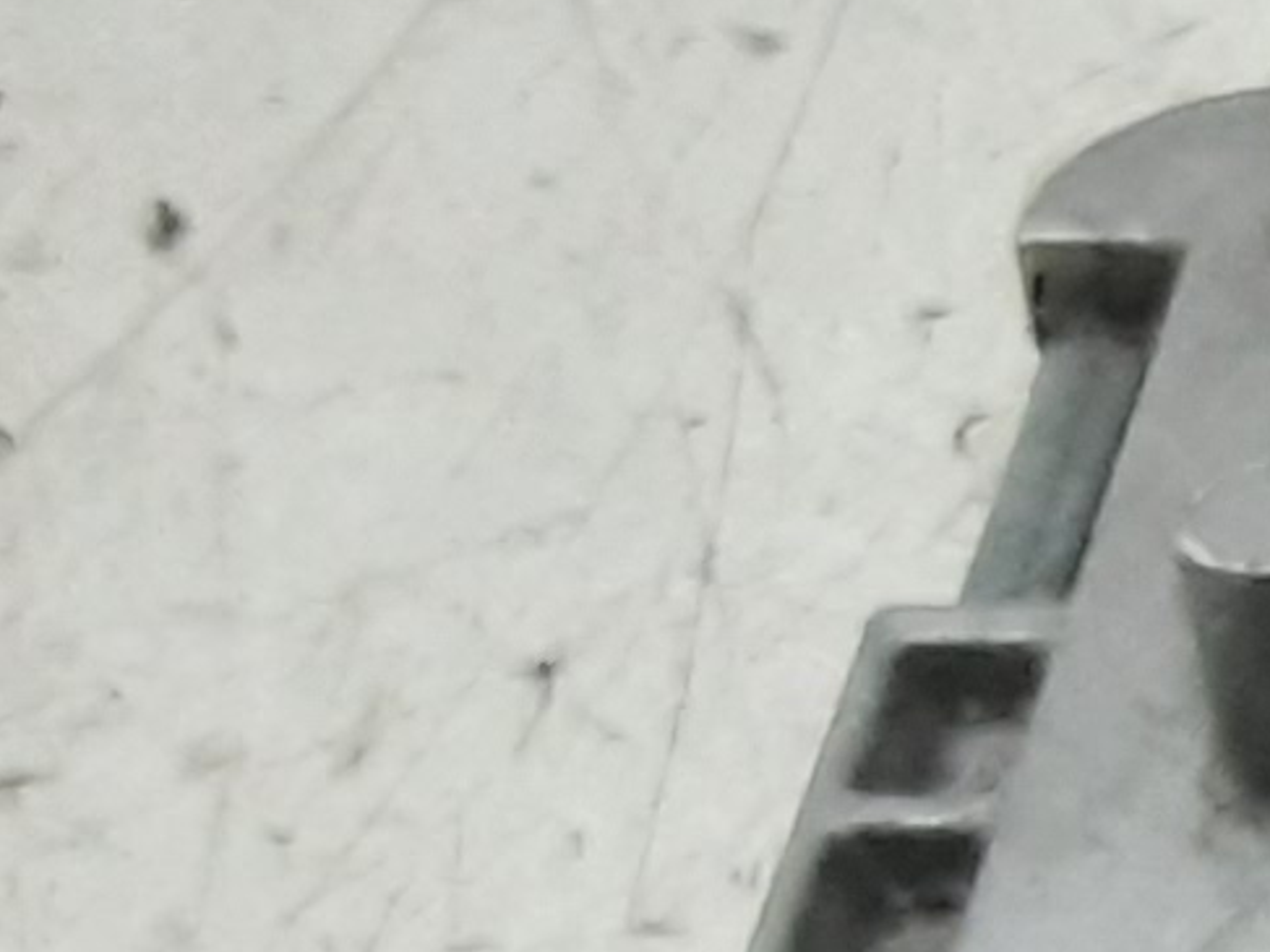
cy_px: 2233
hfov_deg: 9.6
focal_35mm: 181
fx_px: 6639
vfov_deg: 7.7
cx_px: 3163
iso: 125
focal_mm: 2.91
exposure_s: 1/50
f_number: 1.9
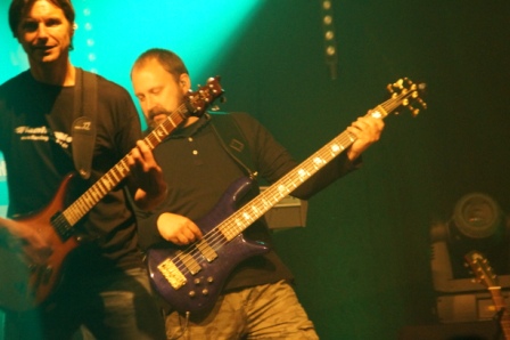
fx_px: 5308
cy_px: 170
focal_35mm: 375
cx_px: 255
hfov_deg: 5.5
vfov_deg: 3.7
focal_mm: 250
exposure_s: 1/15
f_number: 6.3
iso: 3200
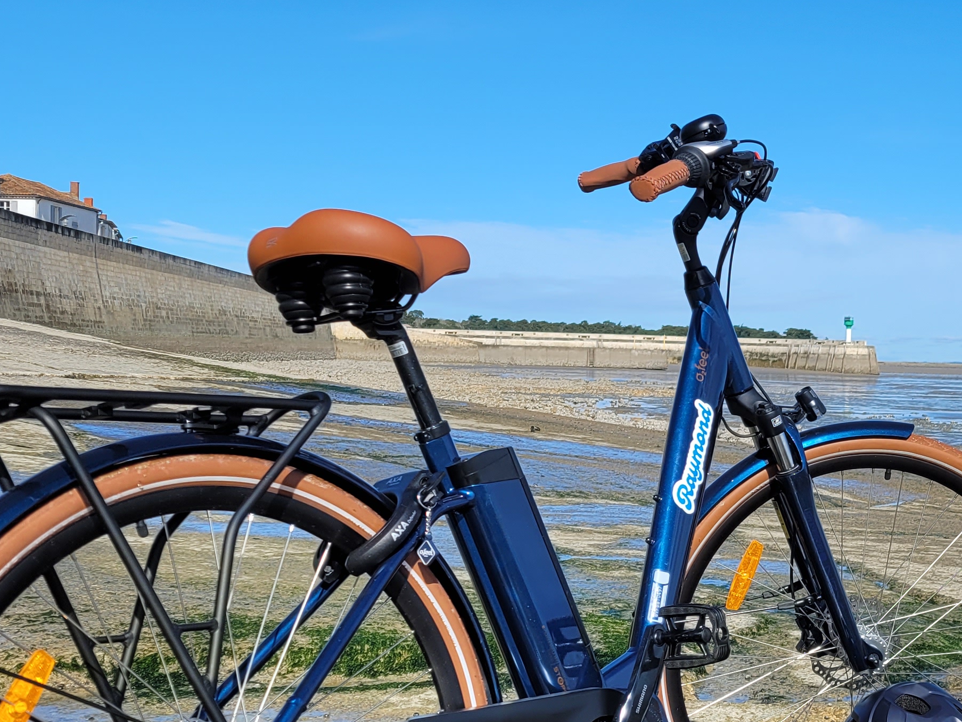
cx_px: 886
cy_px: 424
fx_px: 1612
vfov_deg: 25.2
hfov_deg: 31.5
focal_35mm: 58
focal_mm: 5.4
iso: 40
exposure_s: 1/3018
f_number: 1.8
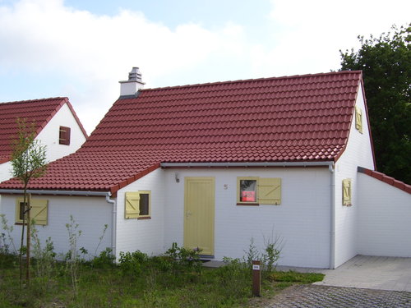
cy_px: 154
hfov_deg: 42.1
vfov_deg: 32.2
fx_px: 534
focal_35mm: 45
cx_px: 206
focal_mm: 7.6
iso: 80
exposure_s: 1/250
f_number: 5.6
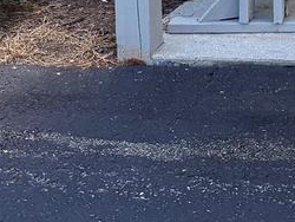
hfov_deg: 13.4
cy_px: -386
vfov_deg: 9.2
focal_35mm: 138
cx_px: 458
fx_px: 1177
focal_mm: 6.76
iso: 100
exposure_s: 1/735
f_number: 1.78
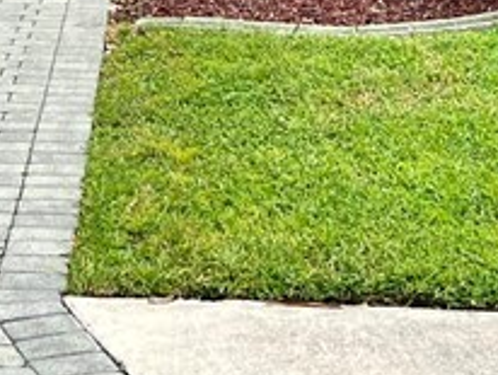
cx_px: 172
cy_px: -346
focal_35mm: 129
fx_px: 1858
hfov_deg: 15.2
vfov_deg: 10.7
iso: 50
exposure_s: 1/1196
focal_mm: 5.7
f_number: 1.5
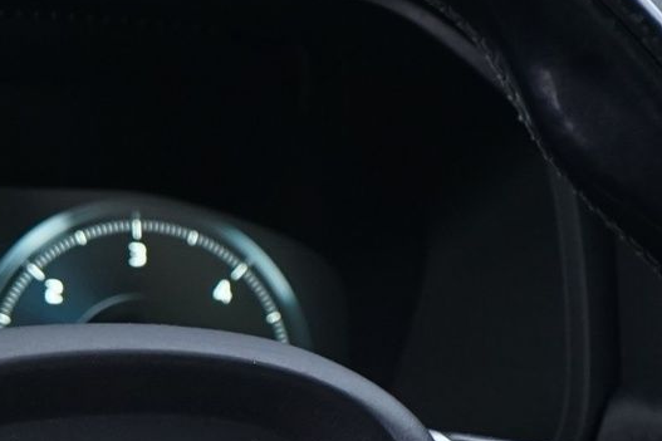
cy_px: 590
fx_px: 3401
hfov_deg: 11.1
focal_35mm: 185
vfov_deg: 7.3
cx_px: 364
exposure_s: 1/6
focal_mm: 39
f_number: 5.6
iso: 1000
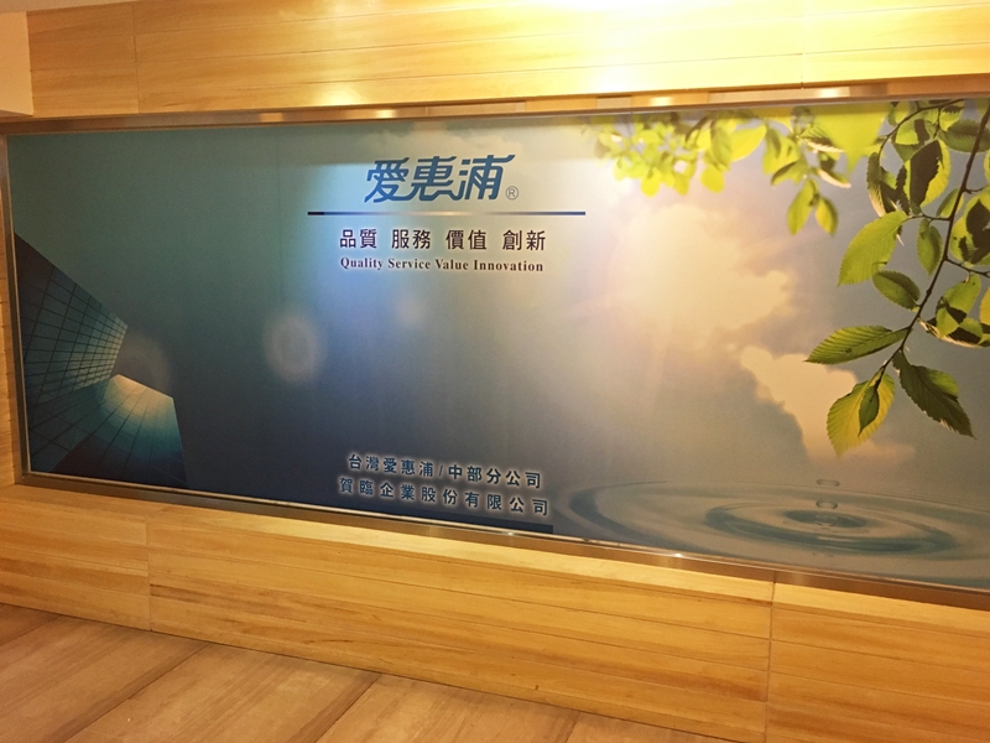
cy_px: 372
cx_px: 495
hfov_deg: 61.7
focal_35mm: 29
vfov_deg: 48.2
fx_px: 829
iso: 200
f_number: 2.2
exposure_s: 1/24
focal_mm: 4.15
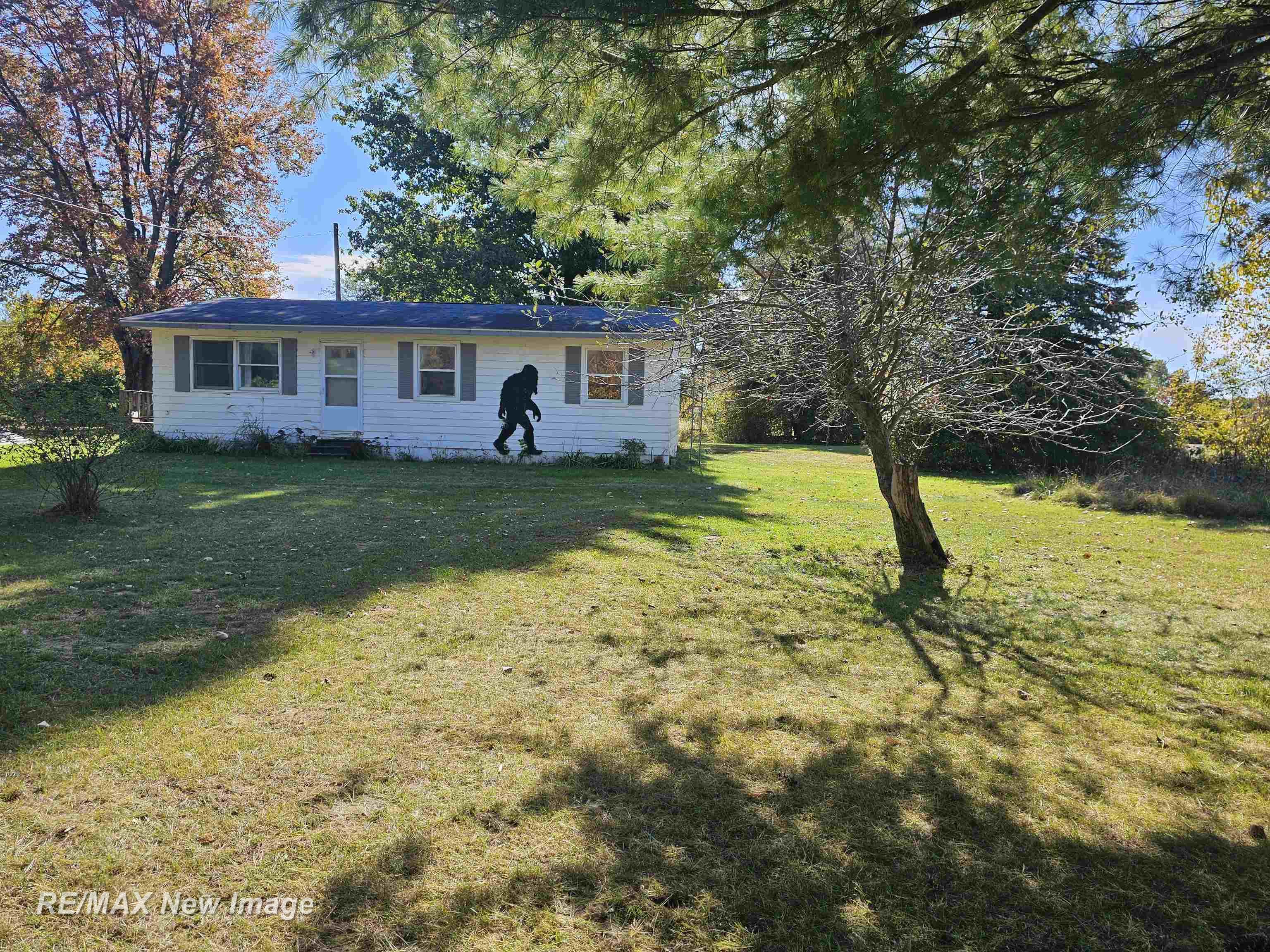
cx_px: 635
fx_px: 844
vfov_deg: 58.9
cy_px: 476
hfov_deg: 73.9
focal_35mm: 23
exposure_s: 1/292
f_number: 1.7
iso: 10
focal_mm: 6.3
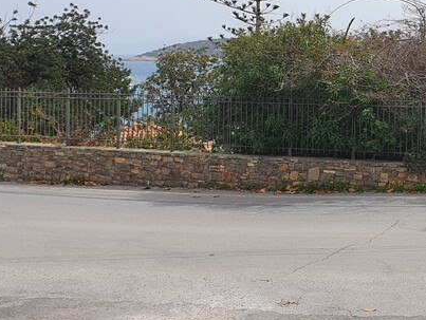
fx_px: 813
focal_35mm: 66
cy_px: 54
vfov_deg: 21.9
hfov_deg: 27.0
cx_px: 467
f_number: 2.4
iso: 50
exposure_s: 1/2624
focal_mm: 4.32
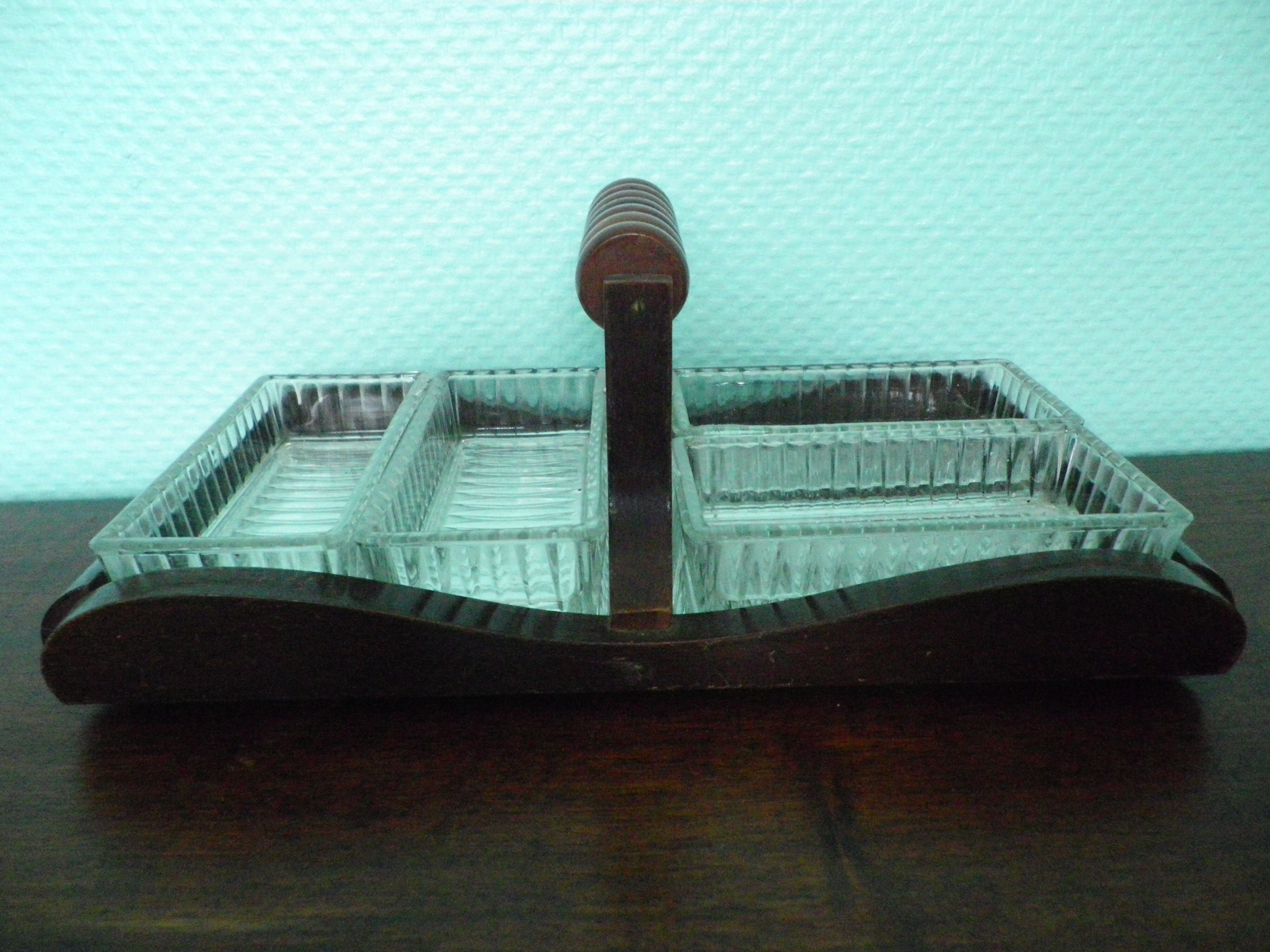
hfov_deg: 63.4
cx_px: 635
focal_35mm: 28
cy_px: 476
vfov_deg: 49.7
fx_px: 1027
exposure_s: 1/15
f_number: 2.6
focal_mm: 4.9
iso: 800
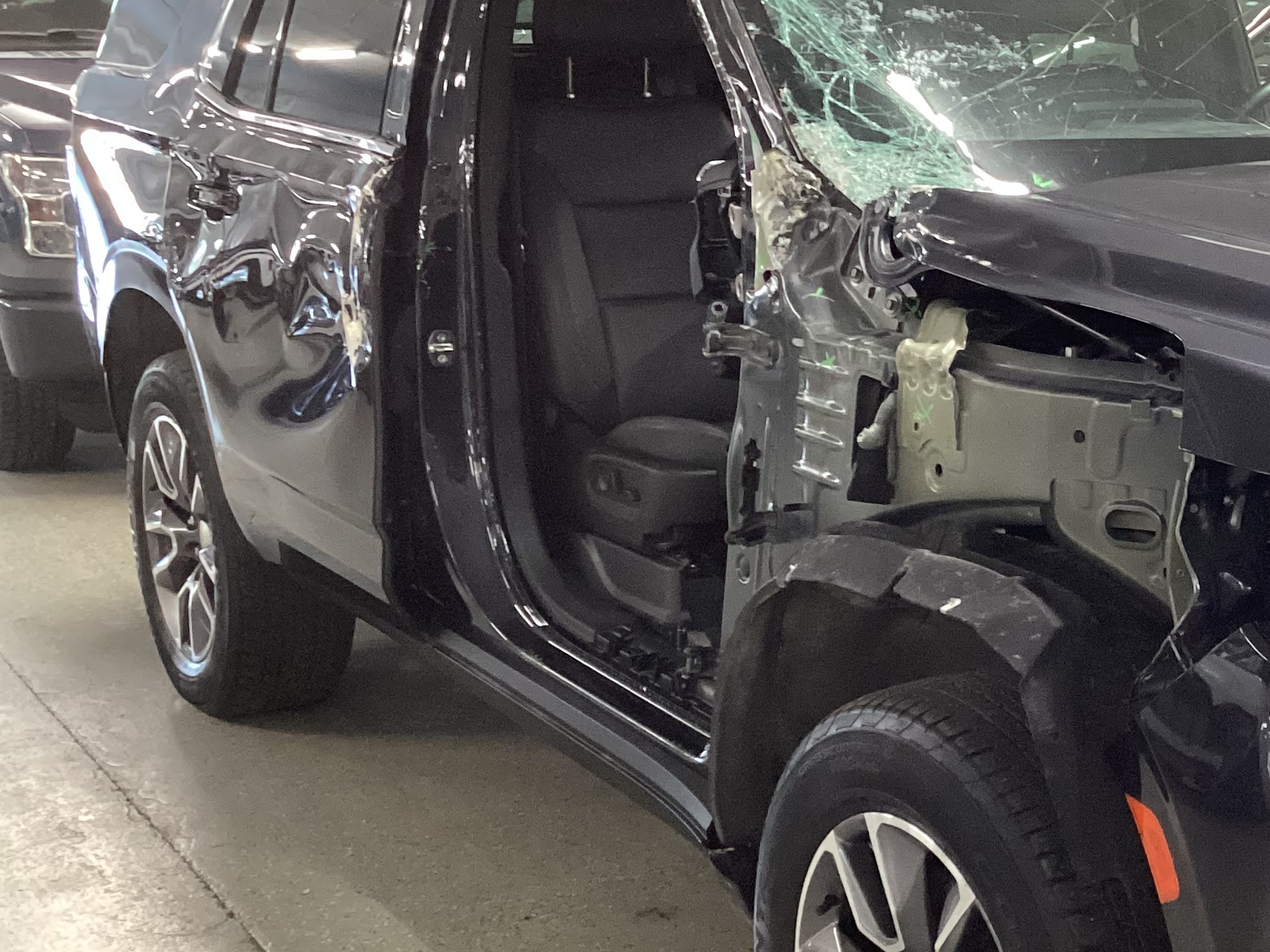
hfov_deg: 29.9
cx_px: 1209
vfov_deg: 24.0
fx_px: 2238
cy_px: 532
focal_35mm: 61
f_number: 2.4
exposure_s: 1/33
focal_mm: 3.3
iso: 320
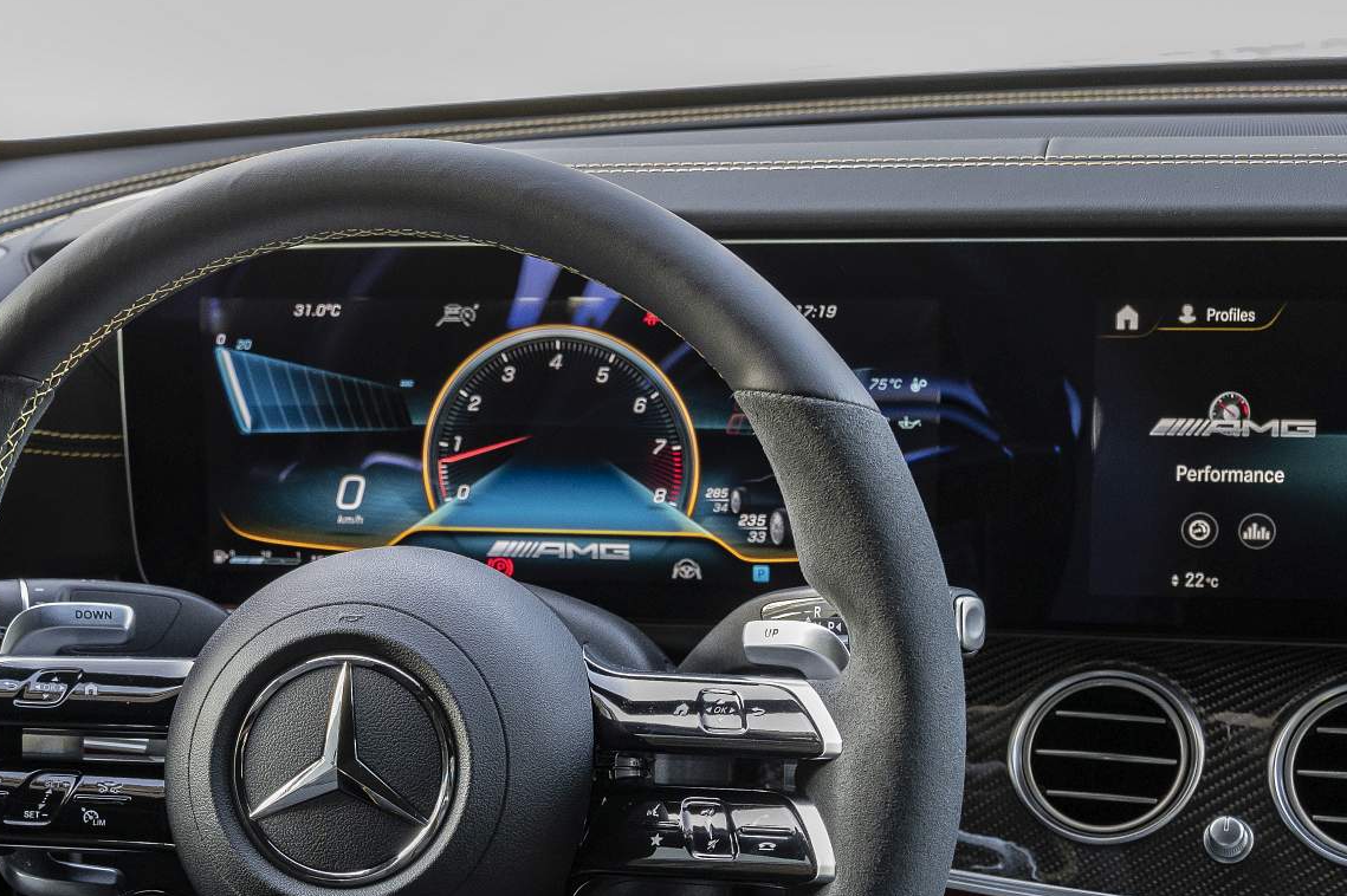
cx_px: 391
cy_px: 665
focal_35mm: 79
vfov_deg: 17.2
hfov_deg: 25.5
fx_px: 2954
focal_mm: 45
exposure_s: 1/30
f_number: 8
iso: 2200
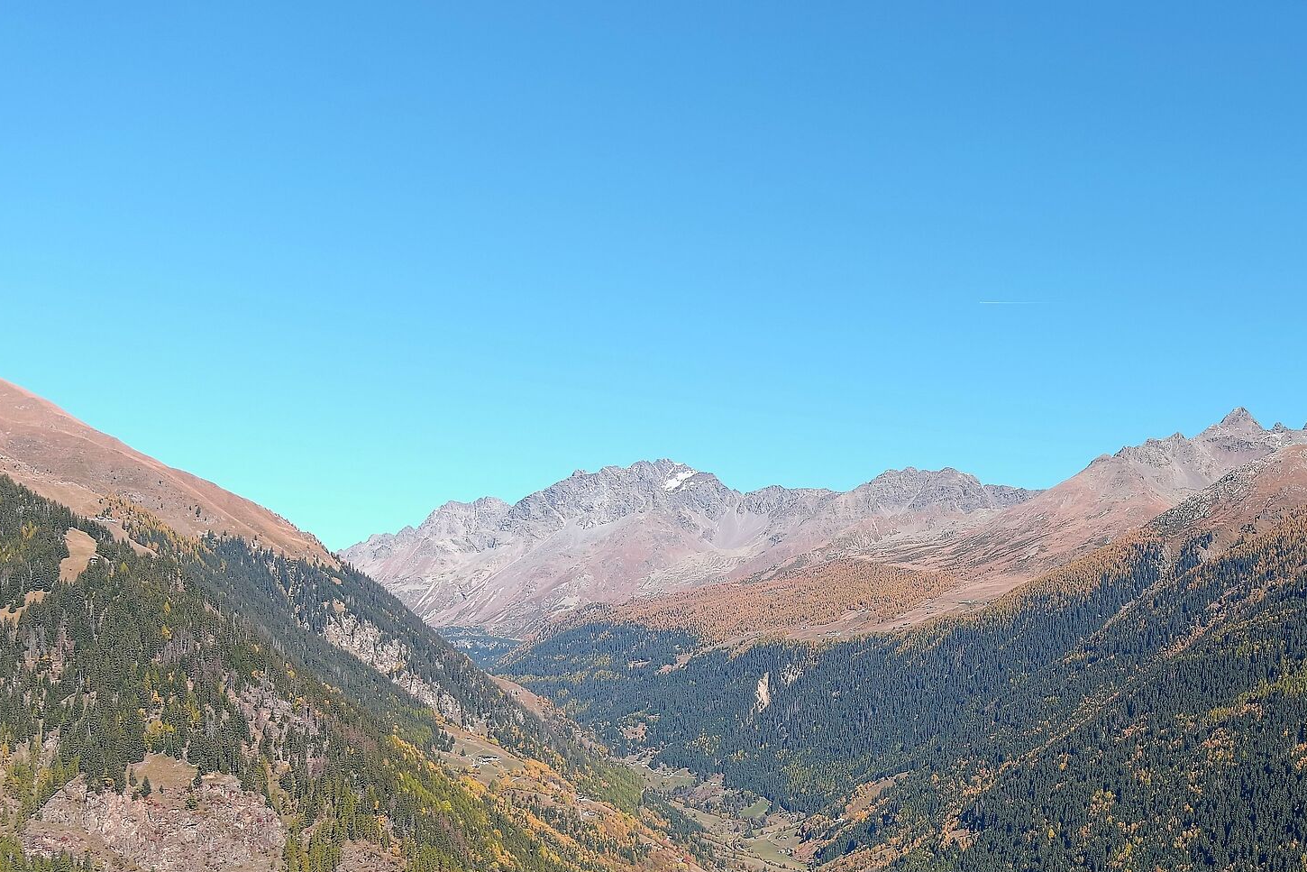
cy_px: 693
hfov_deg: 39.8
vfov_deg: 27.5
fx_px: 1743
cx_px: 999
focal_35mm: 48
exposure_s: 1/800
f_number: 2.8
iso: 100
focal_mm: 10.57
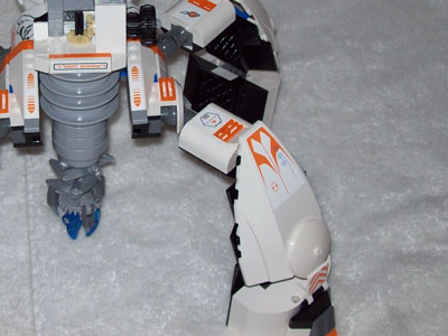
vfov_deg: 16.3
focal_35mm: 90
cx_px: 75
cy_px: 81
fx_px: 1165
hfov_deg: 21.4
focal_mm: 7.6
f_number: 3
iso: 80
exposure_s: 1/73.6
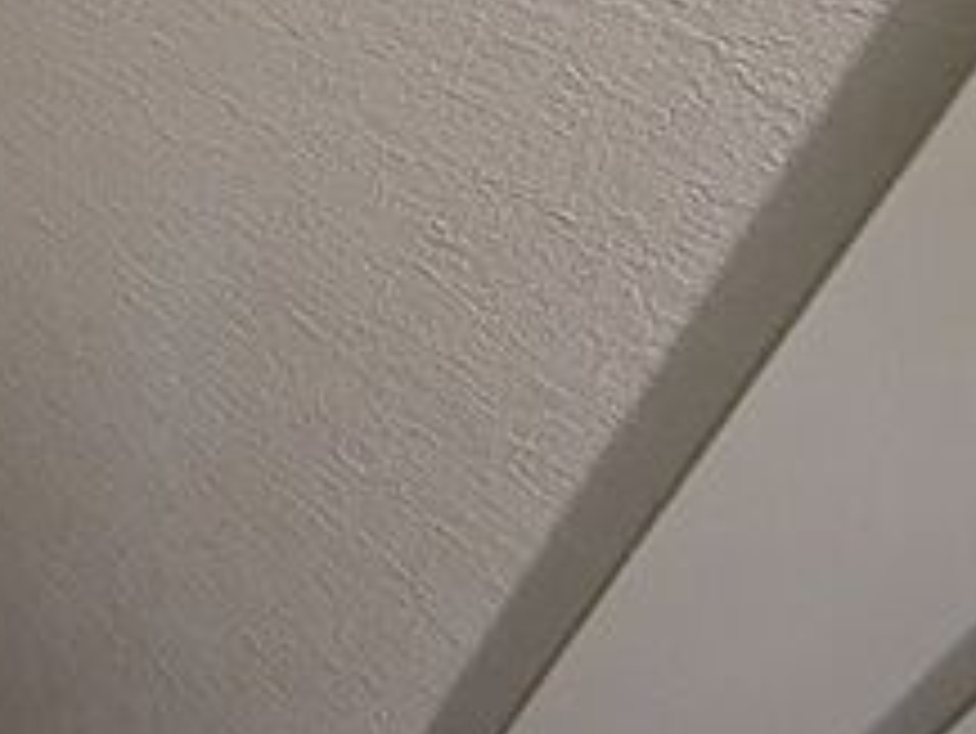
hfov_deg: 32.9
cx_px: -328
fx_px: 1128
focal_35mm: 40
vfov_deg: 33.9
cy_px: 65
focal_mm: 1.83
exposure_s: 1/50
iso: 87
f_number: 2.2
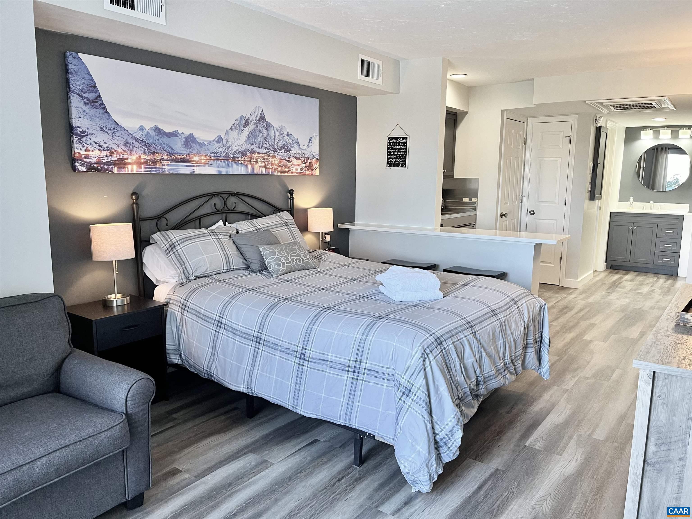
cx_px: 346
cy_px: 260
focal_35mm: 26
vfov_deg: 53.1
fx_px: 520
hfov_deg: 67.3
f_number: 1.6
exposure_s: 1/60
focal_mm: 5.1
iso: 125
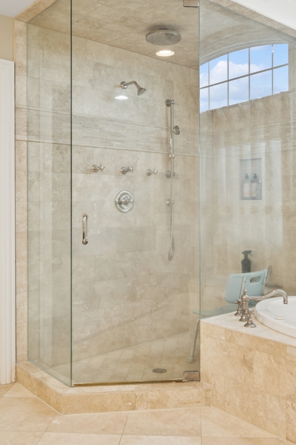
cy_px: 205
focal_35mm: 34
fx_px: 419
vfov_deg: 55.7
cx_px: 170
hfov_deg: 38.8
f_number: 8
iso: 200
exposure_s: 1/13
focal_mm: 12
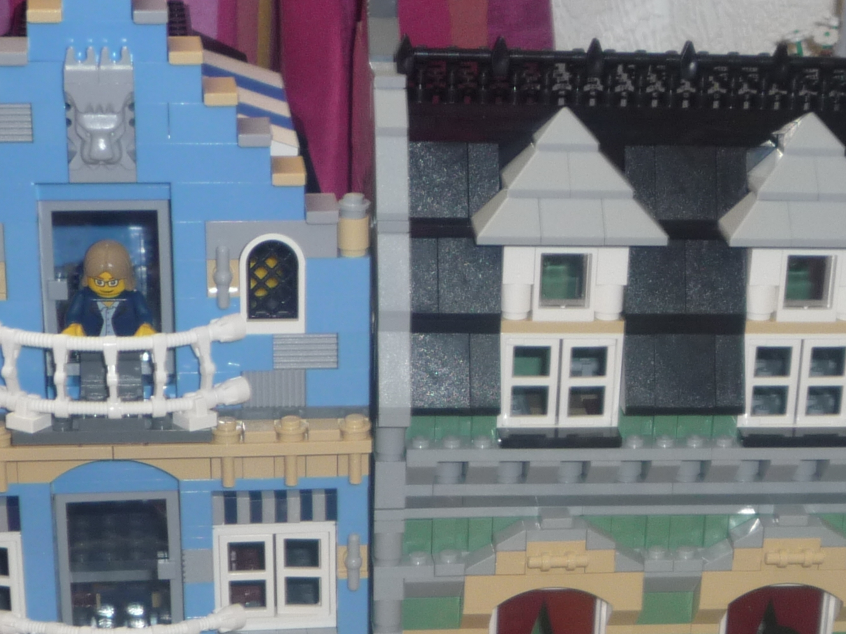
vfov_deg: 14.6
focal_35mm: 99
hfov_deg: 19.8
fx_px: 2419
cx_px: 585
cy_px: 709
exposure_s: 1/30
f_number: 3.7
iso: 100
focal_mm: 6.3
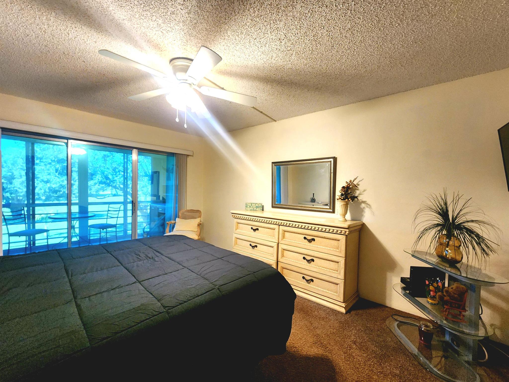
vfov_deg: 89.9
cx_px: 254
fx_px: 191
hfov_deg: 106.2
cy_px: 191
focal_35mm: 13
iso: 400
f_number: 2.2
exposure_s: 1/60.2
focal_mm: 2.2
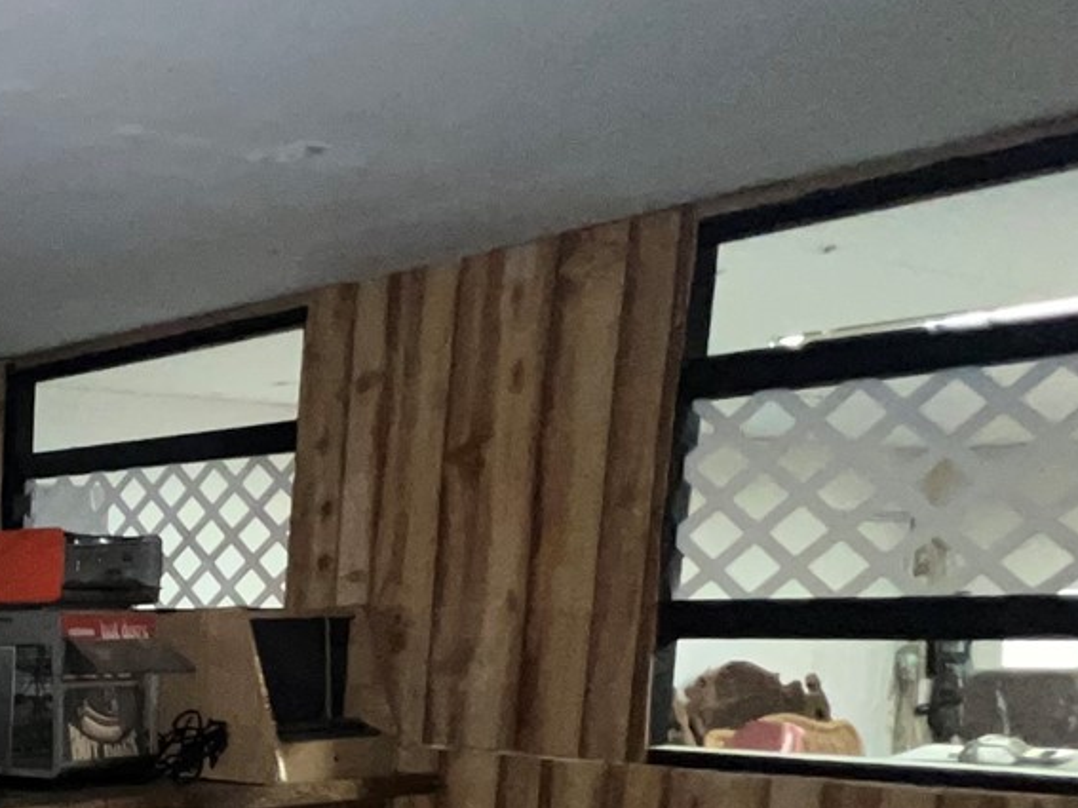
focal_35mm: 44
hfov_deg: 29.3
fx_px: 1370
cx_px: -483
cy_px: 818
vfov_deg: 30.4
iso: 400
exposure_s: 1/16
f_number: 1.8
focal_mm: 1.57
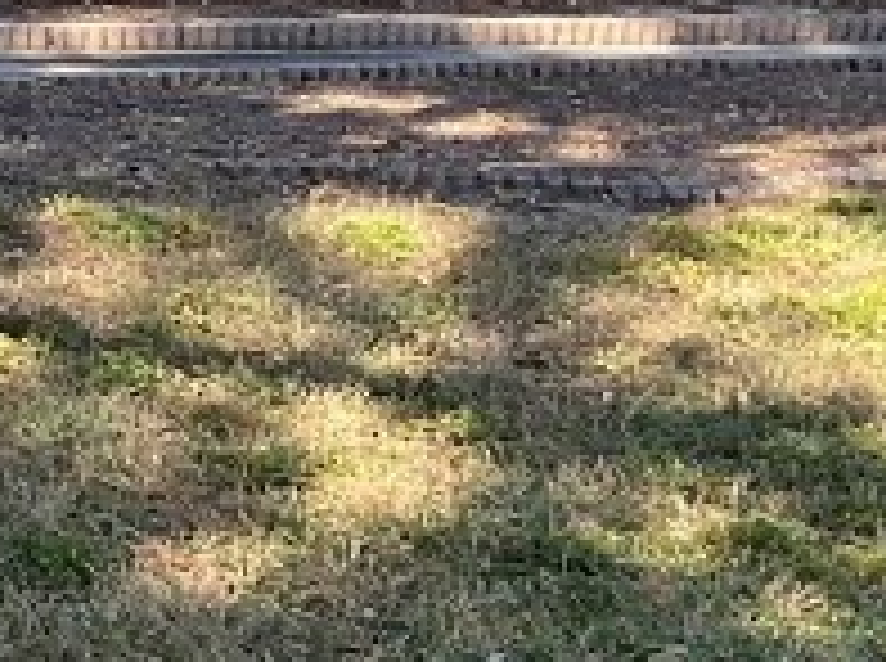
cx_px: -1255
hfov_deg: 11.0
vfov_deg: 9.5
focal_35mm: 151
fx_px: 3858
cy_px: -311
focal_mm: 3
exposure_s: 1/478
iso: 16
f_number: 1.8
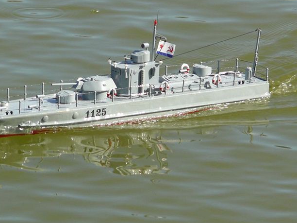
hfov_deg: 3.6
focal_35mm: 552
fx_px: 4736
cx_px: 105
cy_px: 80
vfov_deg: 2.7
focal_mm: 69.9
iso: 100
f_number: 5.6
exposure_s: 1/400
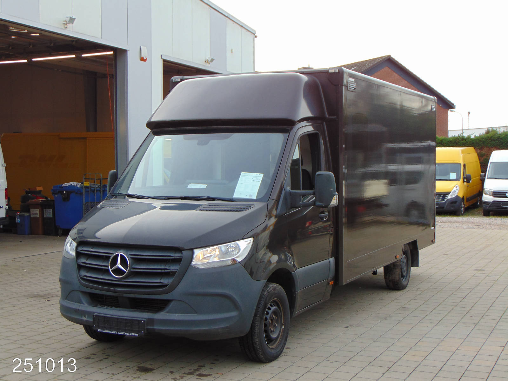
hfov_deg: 38.2
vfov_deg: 29.1
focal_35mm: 50
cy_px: 190
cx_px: 254
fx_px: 734
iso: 80
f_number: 3.5
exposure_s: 1/200
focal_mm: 9
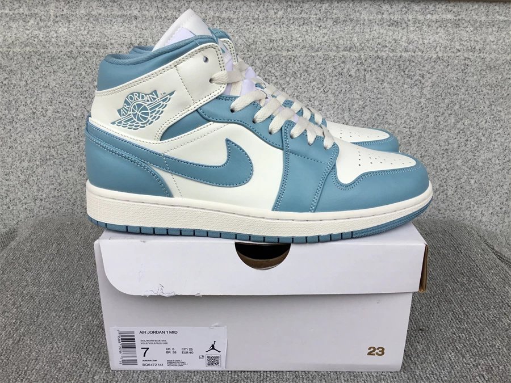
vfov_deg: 45.4
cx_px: 256
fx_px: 458
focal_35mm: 31
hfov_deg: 58.4
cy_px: 192
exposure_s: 1/208
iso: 25
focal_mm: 3.3
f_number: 2.4
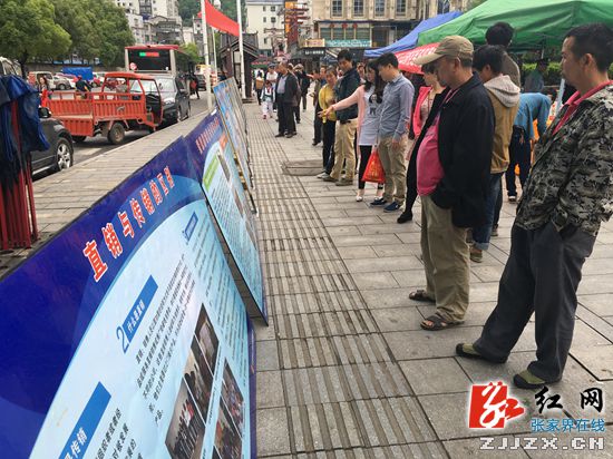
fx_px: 513
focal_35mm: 29
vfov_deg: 48.2
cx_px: 306
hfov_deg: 61.7
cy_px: 230
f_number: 2.2
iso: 25
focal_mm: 4.15
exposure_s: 1/405
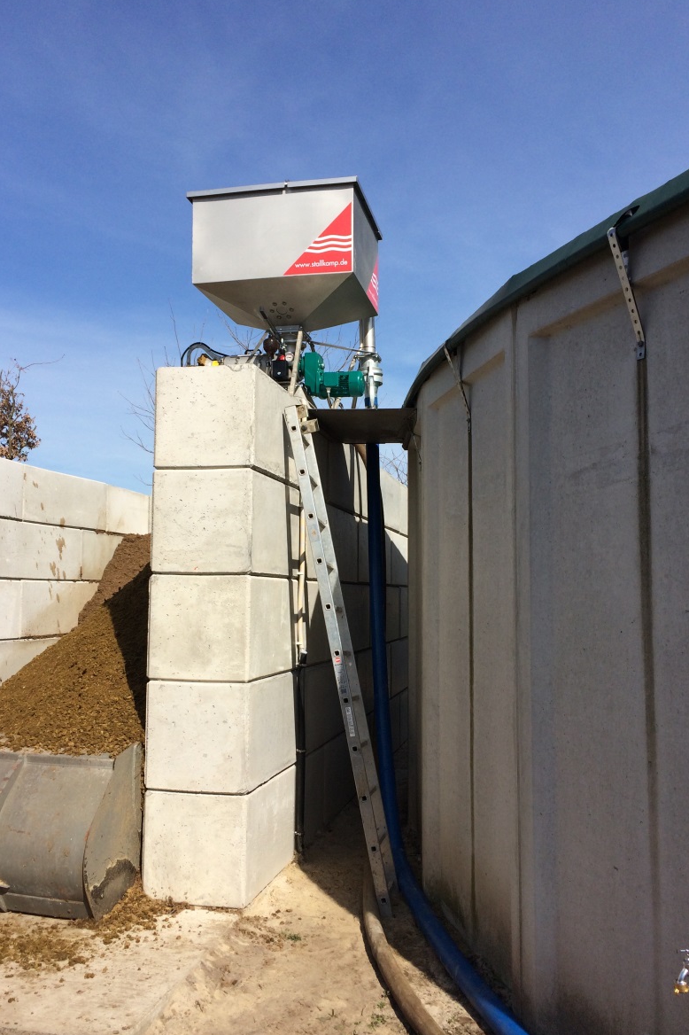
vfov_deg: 60.3
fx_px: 890
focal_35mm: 31
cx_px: 340
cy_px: 522
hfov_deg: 42.3
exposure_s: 1/2933
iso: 32
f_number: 2.2
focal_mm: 4.15
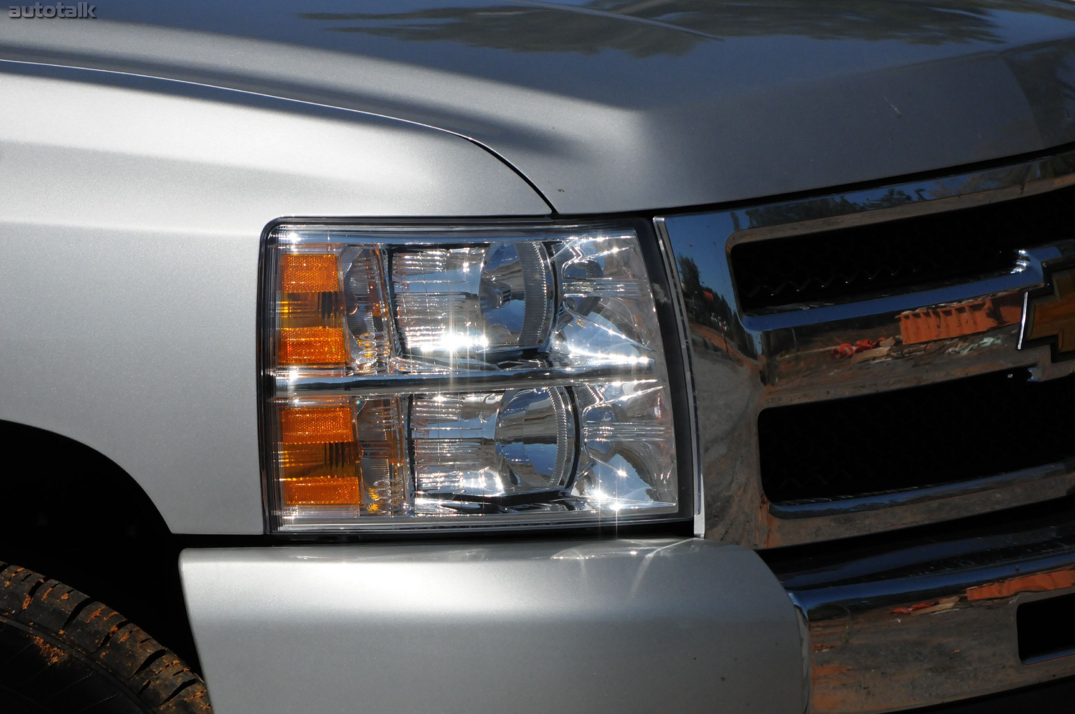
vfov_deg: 4.6
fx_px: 8948
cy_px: 357
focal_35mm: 300
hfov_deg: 6.9
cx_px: 538
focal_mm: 200
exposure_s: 1/8000
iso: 900
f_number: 10
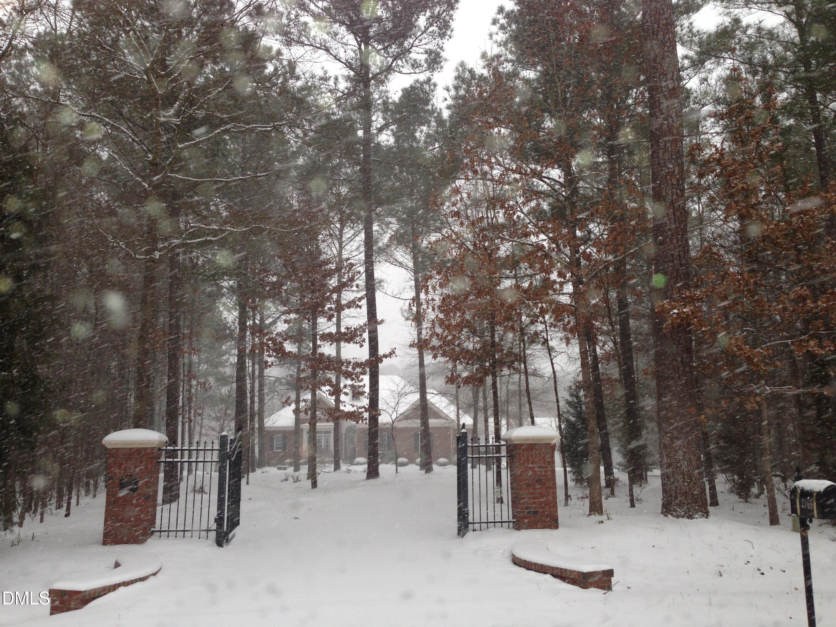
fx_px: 797
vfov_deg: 42.9
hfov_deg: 55.4
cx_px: 418
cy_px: 314
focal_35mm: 33
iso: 50
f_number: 2.4
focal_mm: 4.12
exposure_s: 1/160
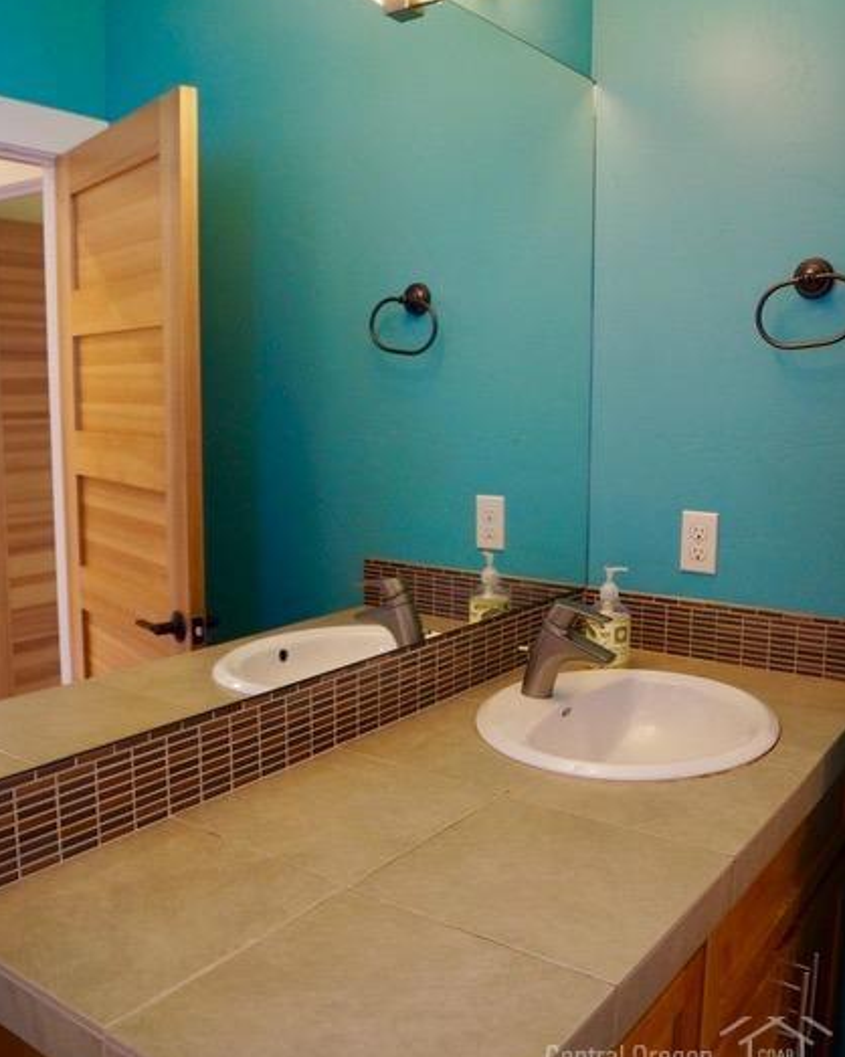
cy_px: 495
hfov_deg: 47.1
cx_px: 421
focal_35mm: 31
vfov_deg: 57.2
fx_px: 970
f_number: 4
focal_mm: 18
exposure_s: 1/60
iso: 1000
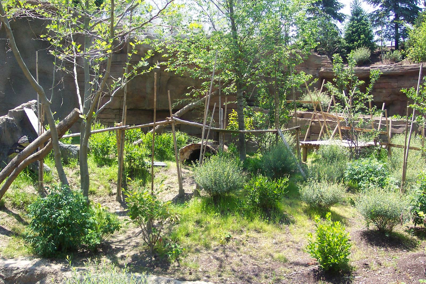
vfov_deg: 35.1
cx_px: 213
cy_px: 142
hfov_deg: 50.7
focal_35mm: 38
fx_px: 450
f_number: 2.8
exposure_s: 1/500
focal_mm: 8
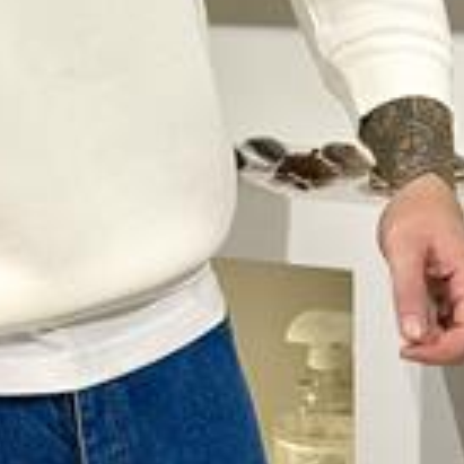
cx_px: -37
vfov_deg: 11.8
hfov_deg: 12.0
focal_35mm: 144
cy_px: -146
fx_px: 2184
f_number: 1.78
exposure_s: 1/100
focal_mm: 6.76
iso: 50
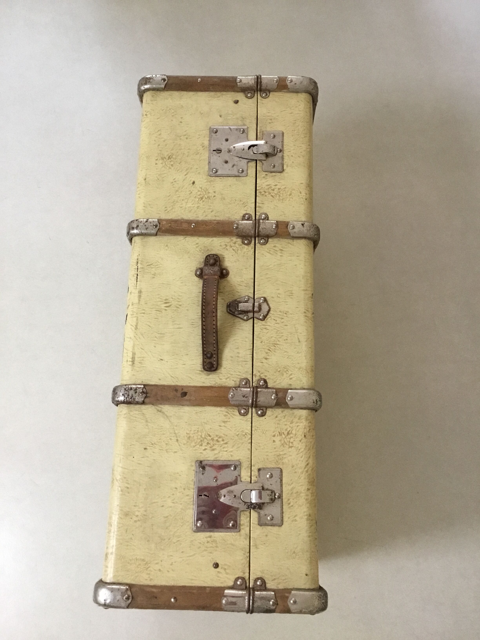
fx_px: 573
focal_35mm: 31
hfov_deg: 45.4
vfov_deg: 58.4
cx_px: 240
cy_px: 320
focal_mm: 3.3
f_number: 2.4
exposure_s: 1/33
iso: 200
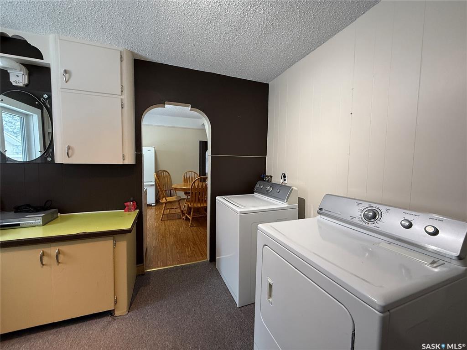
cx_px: 234
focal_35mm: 14
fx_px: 189
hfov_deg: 102.1
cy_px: 175
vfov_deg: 85.7
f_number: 2.2
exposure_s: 1/60
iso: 250
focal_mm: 2.22
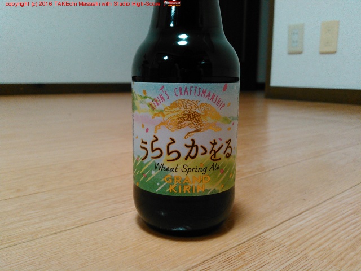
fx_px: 313
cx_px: 180
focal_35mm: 30
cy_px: 136
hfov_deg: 60.0
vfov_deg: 46.8
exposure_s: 1/15
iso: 500
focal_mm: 4
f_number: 2.4
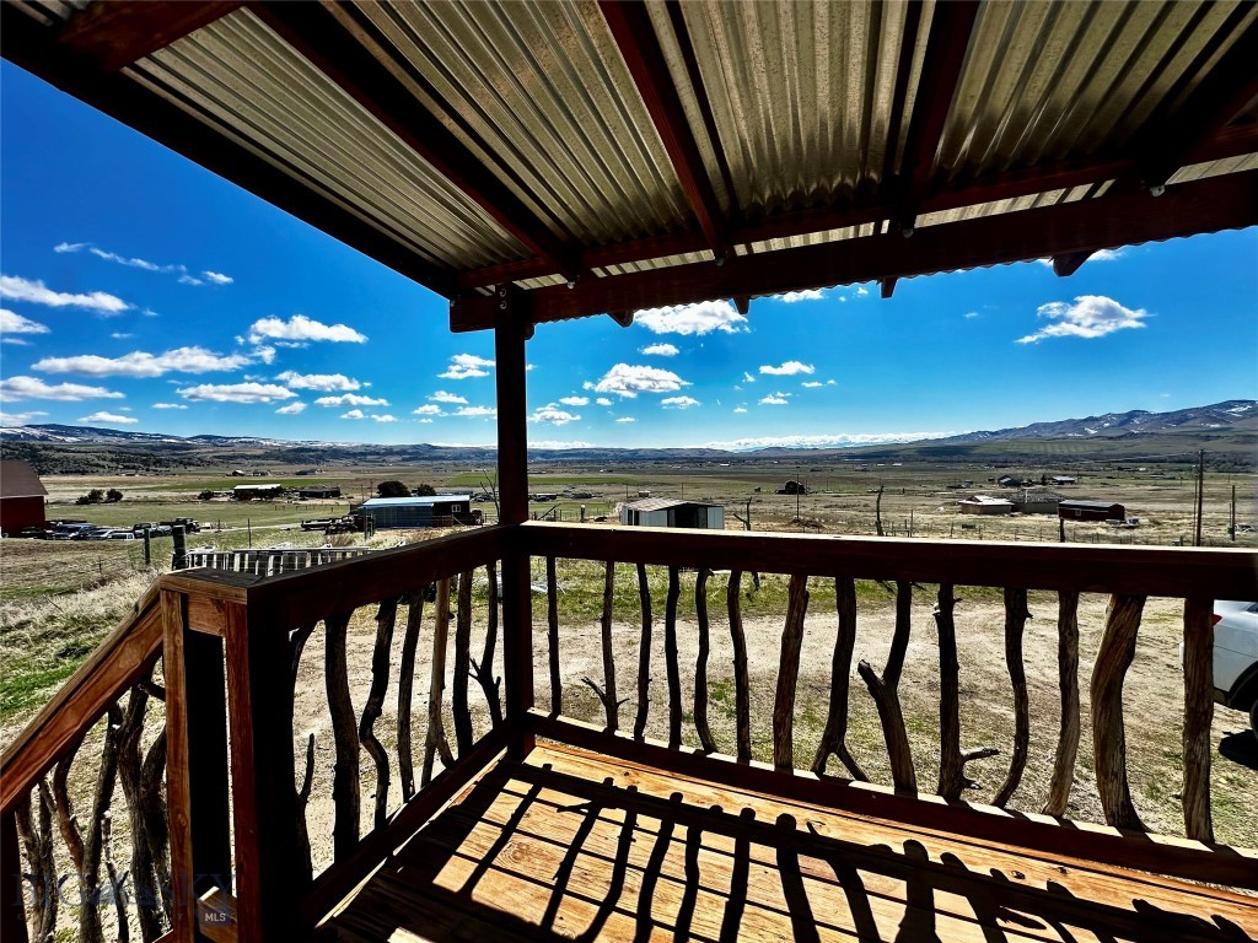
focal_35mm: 14
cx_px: 629
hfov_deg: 102.1
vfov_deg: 85.7
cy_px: 472
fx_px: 509
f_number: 2.2
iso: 50
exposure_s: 1/3731
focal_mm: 2.22
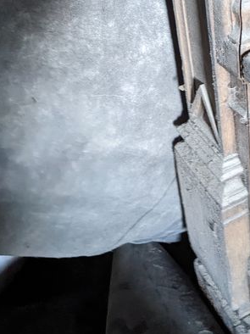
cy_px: 80
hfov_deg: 29.4
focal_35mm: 48
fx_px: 463
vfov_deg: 38.6
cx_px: 206
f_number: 1.73
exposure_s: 1/30
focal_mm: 4.38
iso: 1308
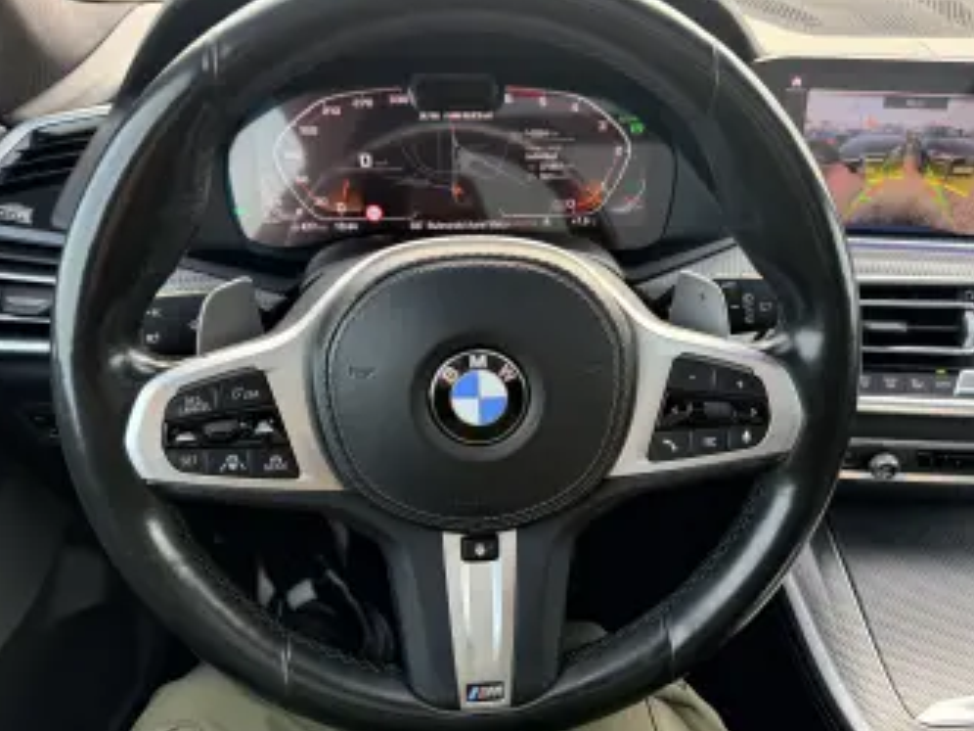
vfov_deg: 53.1
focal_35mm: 26
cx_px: 519
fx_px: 732
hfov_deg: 67.2
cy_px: 364
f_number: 1.78
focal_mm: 6.76
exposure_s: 1/196
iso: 200
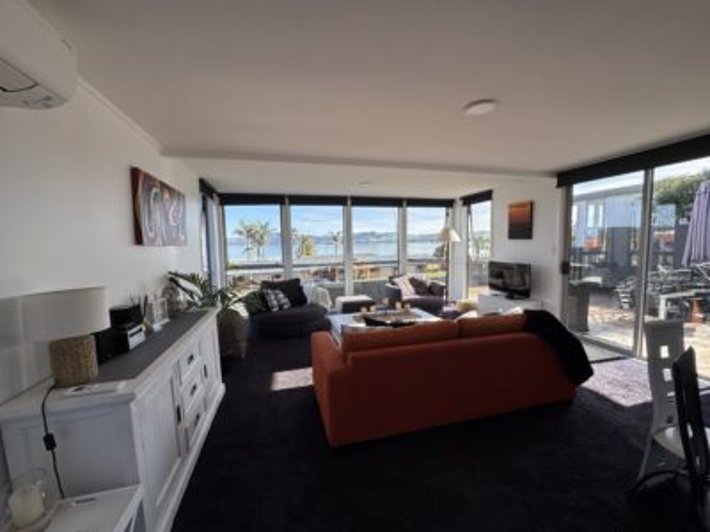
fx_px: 287
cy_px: 266
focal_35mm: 14
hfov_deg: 102.1
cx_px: 355
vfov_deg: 85.7
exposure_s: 1/266
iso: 40
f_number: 2.2
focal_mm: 2.22
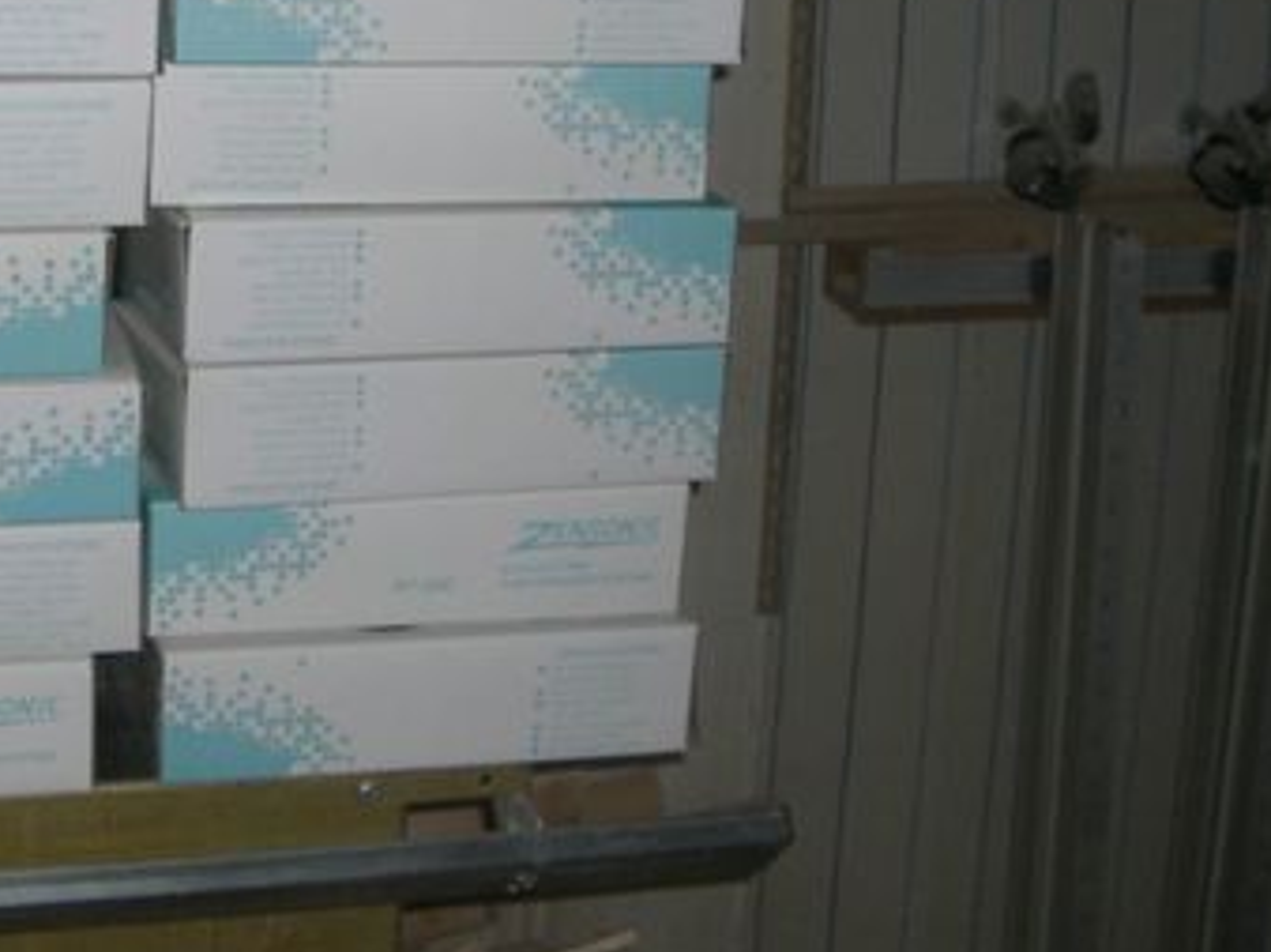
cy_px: 124
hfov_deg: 26.3
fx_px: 2642
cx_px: 177
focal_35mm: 72
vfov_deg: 20.1
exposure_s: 1/60
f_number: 2.7
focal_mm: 6.2
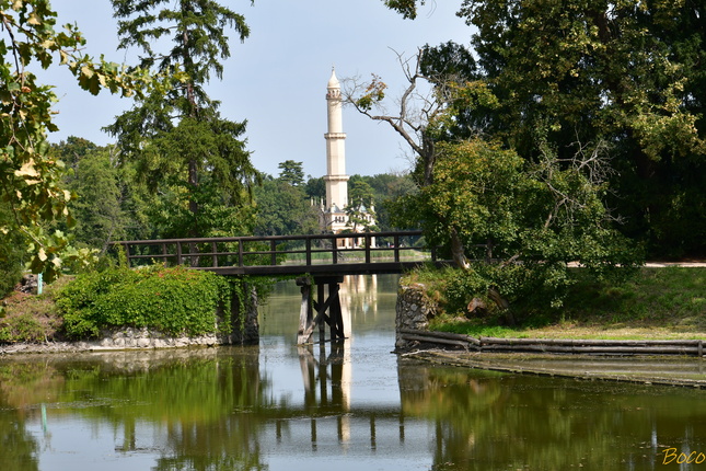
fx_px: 2059
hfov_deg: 19.5
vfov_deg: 13.0
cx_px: 353
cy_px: 236
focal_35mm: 105
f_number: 10
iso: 200
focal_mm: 70
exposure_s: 1/250
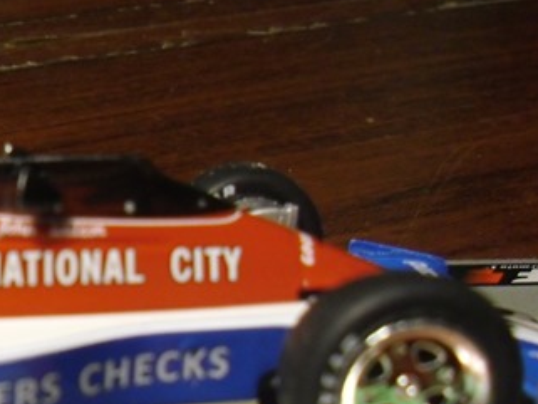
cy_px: 402
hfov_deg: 21.1
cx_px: -117
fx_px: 1337
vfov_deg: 16.8
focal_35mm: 86
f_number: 3.2
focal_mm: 4.9
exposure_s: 1/25
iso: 200
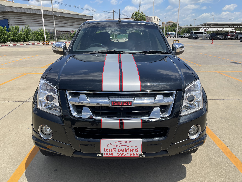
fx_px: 175
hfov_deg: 69.4
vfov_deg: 54.9
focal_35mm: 25
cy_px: 91
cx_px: 121
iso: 32
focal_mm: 5.1
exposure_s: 1/3448
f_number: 1.6
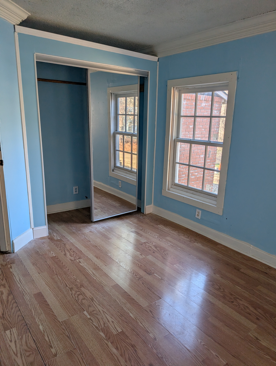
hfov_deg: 56.9
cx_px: 138
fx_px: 255
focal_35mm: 24
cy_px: 183
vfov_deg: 71.5
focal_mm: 6.9
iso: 22
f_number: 1.68
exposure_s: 1/334
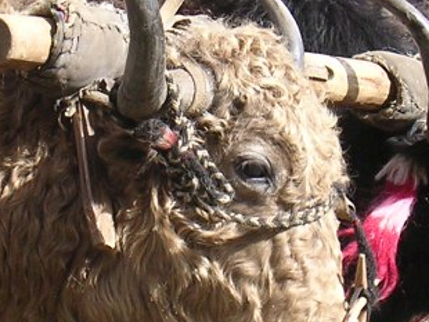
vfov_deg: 5.9
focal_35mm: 251
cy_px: 166
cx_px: 159
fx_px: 3113
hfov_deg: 7.9
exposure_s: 1/252
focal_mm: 11.6
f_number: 3.9
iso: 100
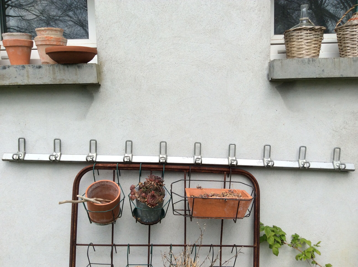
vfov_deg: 44.1
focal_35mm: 32
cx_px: 179
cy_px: 134
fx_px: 330
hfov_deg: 56.9
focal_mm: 3.3
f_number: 2.4
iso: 32
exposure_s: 1/841
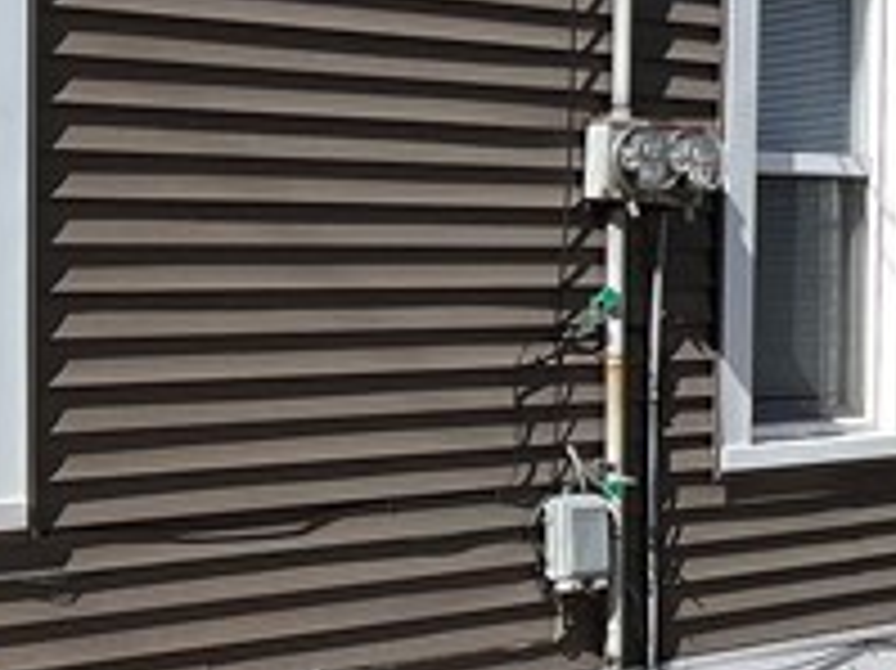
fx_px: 1733
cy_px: 310
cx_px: -135
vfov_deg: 21.9
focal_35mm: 67
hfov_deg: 26.3
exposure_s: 1/1468
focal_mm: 1.57
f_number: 1.8
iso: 32
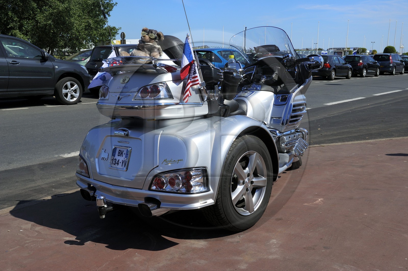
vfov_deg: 35.0
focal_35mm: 38
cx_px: 204
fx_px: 430
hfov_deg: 50.7
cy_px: 136
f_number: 16
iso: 200
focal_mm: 38
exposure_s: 1/250
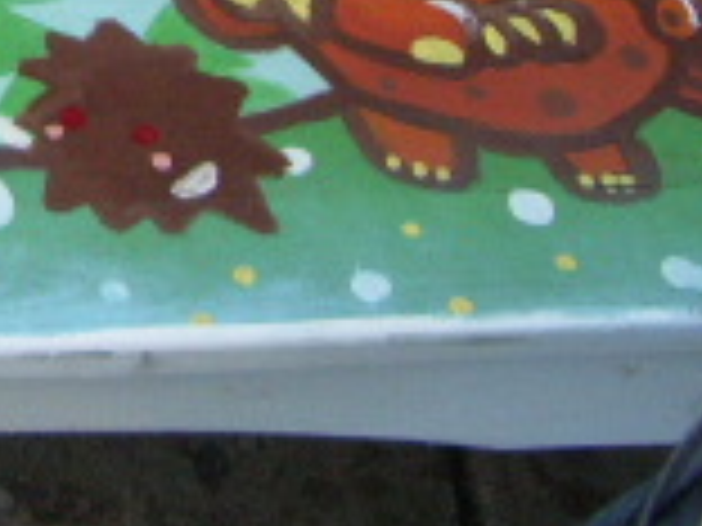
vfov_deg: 9.7
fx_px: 2920
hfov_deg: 12.4
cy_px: -495
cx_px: -603
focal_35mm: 144
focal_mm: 5.8
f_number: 2.6
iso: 160
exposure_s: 1/60
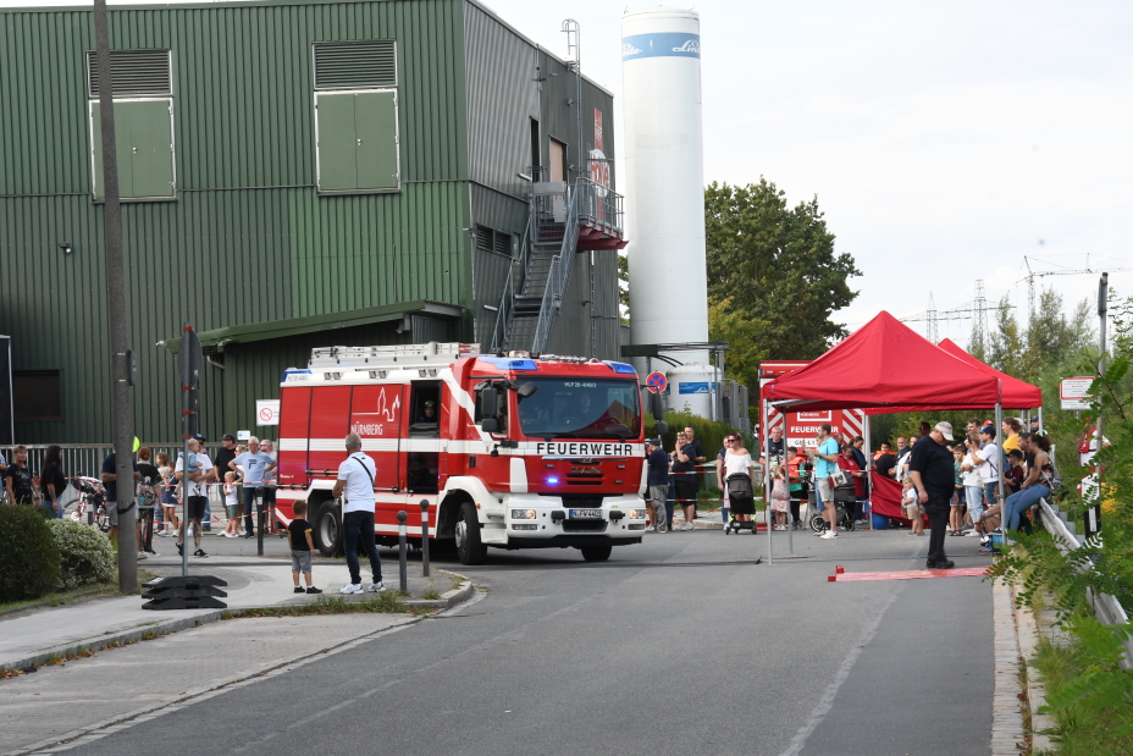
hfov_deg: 20.6
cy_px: 378
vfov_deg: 13.8
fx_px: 3116
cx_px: 566
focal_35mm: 99
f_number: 6.3
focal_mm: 66
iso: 500
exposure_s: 1/100
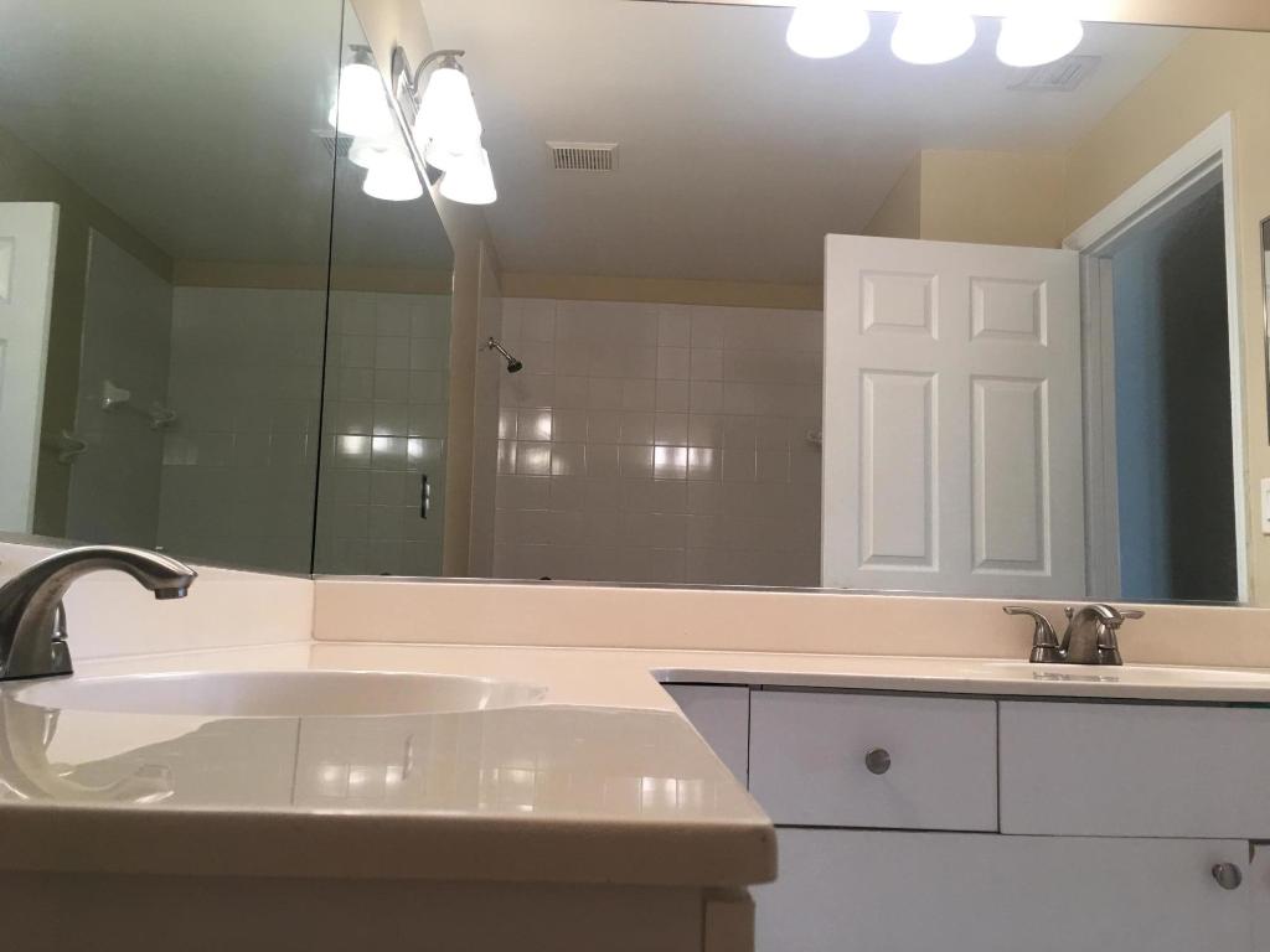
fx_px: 1064
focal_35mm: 29
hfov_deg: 61.7
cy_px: 476
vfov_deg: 48.2
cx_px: 635
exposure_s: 1/30
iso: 32
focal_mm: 4.15
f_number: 2.2
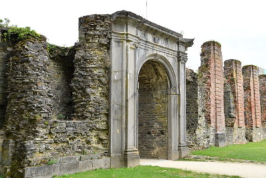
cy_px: 89
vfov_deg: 34.2
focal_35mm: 39
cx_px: 133
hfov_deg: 49.5
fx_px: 288
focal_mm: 26
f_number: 10
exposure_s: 1/60
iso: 320
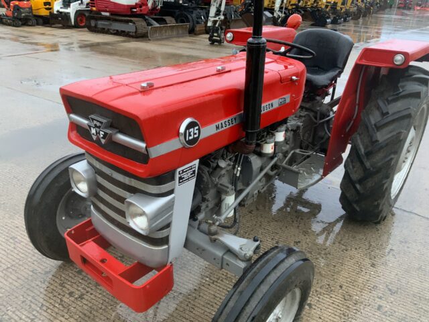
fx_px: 359
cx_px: 214
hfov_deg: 61.7
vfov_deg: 48.2
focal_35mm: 29
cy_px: 161
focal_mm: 3
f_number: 1.8
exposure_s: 1/60
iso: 200
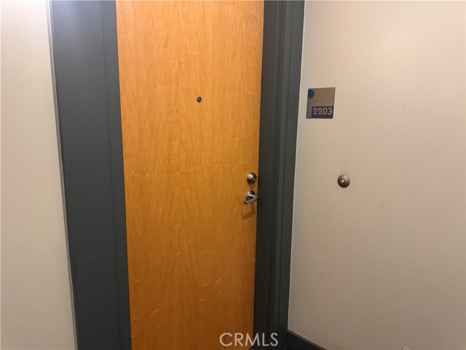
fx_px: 323
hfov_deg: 71.6
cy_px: 175
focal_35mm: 24
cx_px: 233
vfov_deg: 56.8
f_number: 1.78
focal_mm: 6.76
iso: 250
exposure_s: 1/60
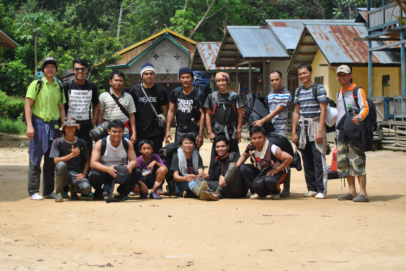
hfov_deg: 19.4
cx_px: 203
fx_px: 1186
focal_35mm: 105
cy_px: 136
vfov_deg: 13.1
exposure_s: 1/500
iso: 125
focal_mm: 70
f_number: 5.6
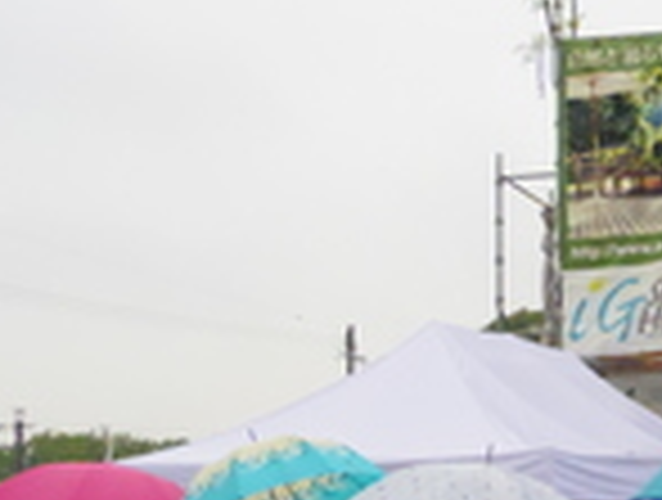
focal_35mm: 76
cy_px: 378
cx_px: 815
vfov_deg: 19.3
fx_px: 1457
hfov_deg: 23.2
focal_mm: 5.1
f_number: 4
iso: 1600
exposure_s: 1/80
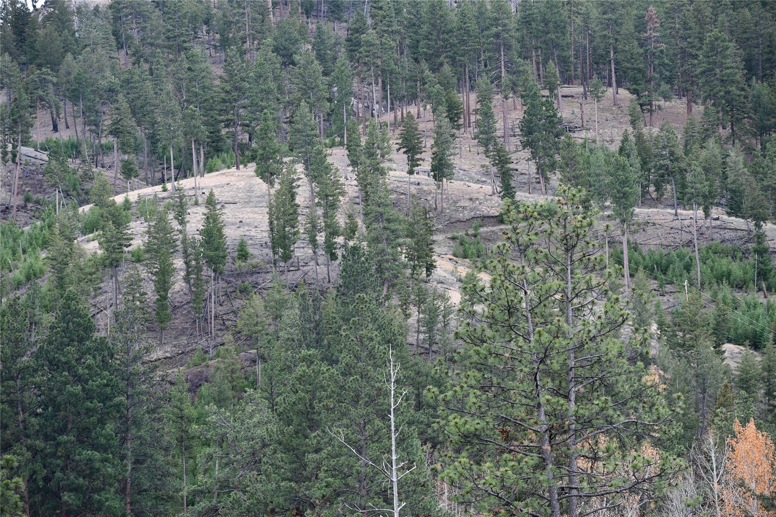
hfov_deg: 11.8
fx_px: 3750
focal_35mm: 174
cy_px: 258
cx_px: 388
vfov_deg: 7.9
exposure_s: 1/250
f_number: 5.6
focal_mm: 116
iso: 320
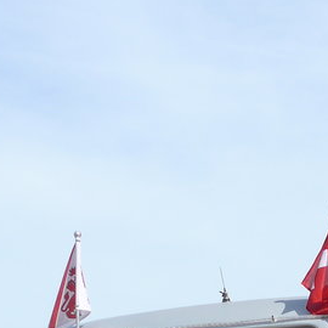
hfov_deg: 10.7
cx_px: 344
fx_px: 1726
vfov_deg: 10.5
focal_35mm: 161
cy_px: 485
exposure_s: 1/1300
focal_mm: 8.4
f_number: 2.8
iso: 80
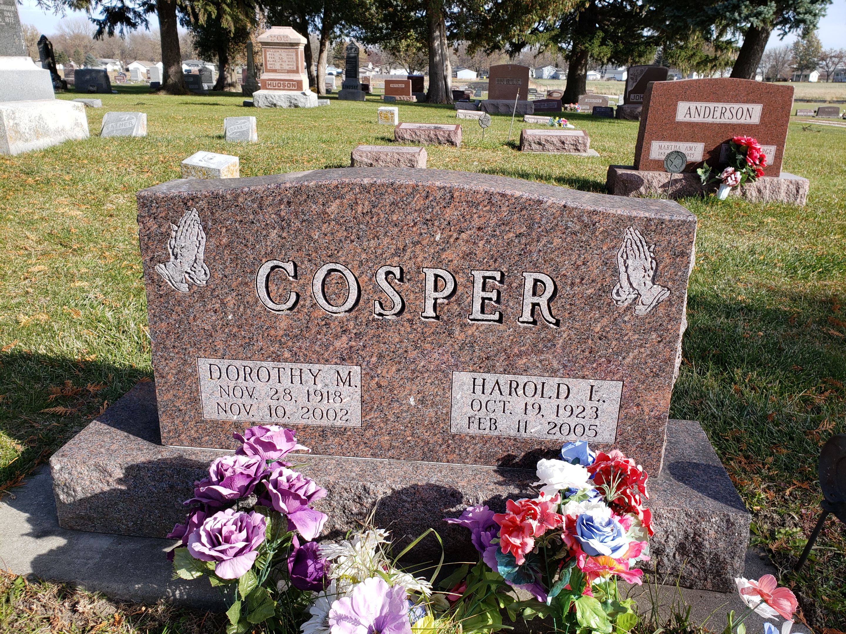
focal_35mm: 26
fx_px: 635
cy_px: 317
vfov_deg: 53.1
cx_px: 423
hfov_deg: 67.3
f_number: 2.4
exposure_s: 1/765
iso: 50
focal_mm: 4.3
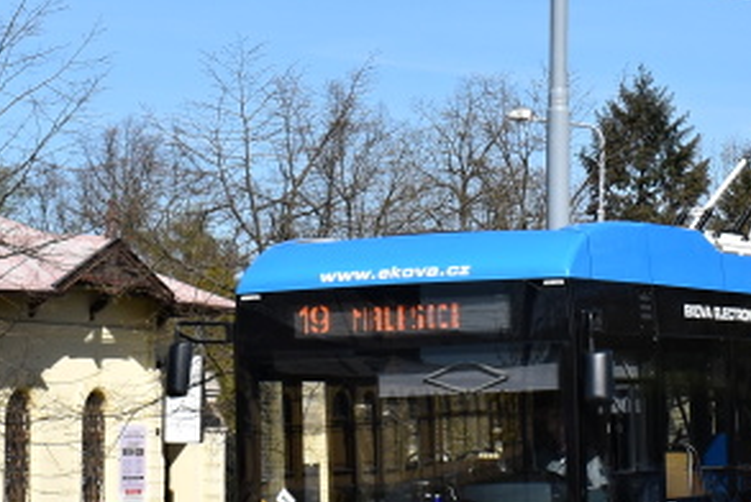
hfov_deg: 13.9
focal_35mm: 147
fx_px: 3070
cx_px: 584
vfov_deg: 9.3
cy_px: 132
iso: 200
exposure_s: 1/500
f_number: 11
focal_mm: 28
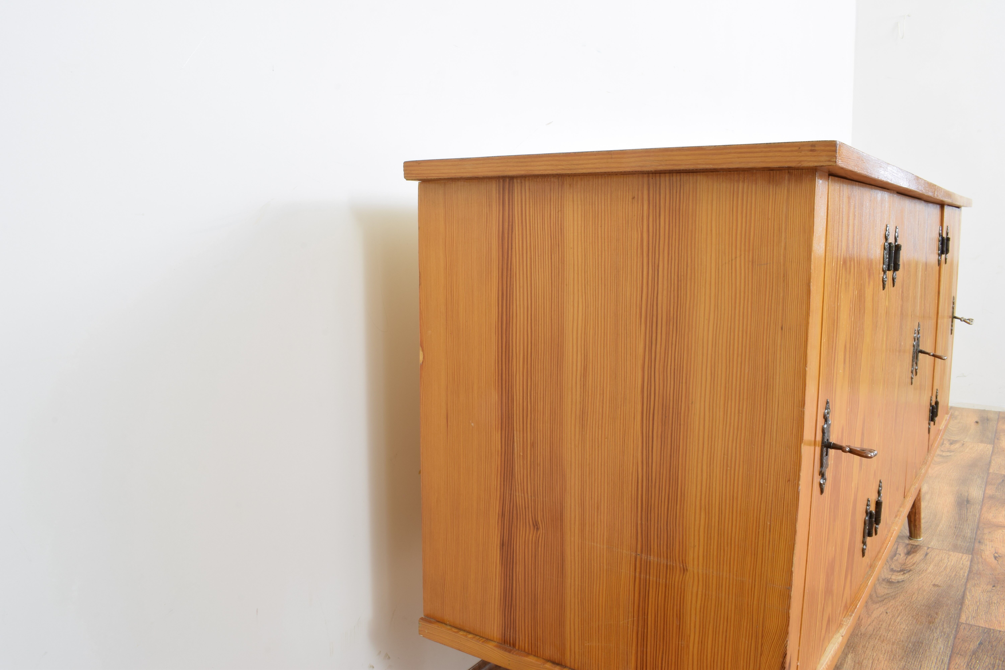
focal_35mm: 27
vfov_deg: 47.9
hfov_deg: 67.4
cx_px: 502
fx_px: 754
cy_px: 335
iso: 100
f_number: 22
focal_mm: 18
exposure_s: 4
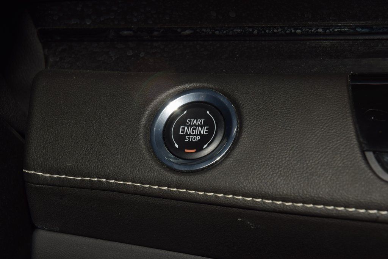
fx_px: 1132
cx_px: 194
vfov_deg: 13.0
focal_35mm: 105
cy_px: 130
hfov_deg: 19.5
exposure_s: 1/125
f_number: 8
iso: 100
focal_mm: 70
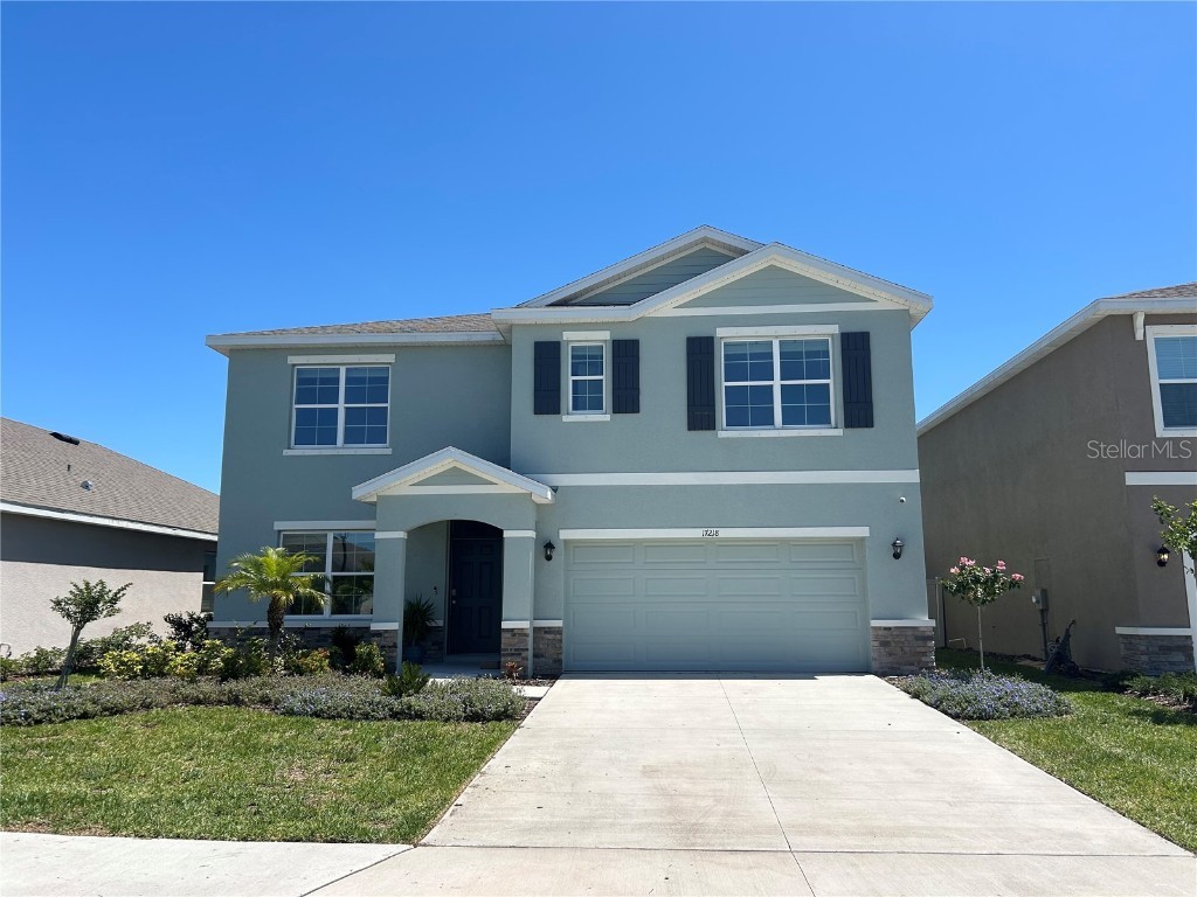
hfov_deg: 67.3
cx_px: 598
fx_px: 899
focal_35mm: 26
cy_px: 448
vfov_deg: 53.1
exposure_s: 1/4630
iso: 50
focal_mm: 5.7
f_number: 1.5
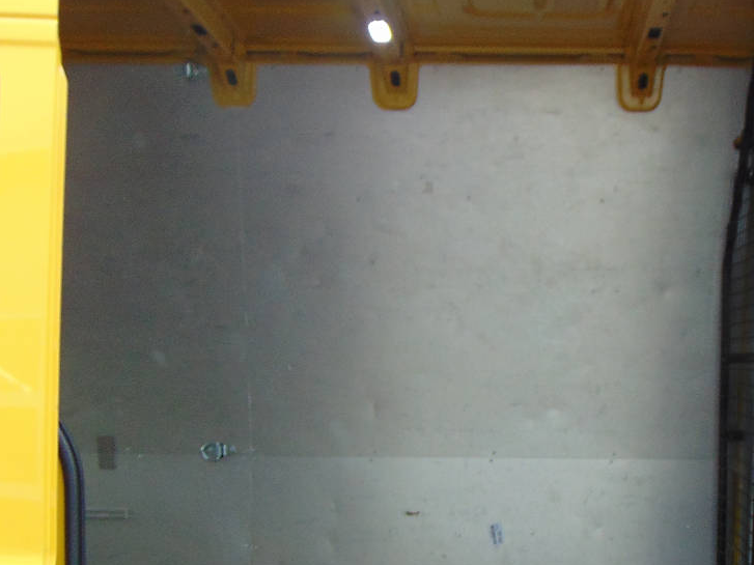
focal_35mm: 55
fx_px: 1198
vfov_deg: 25.7
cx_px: 505
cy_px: 511
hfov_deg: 34.6
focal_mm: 4.5
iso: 80
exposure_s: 1/50
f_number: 3
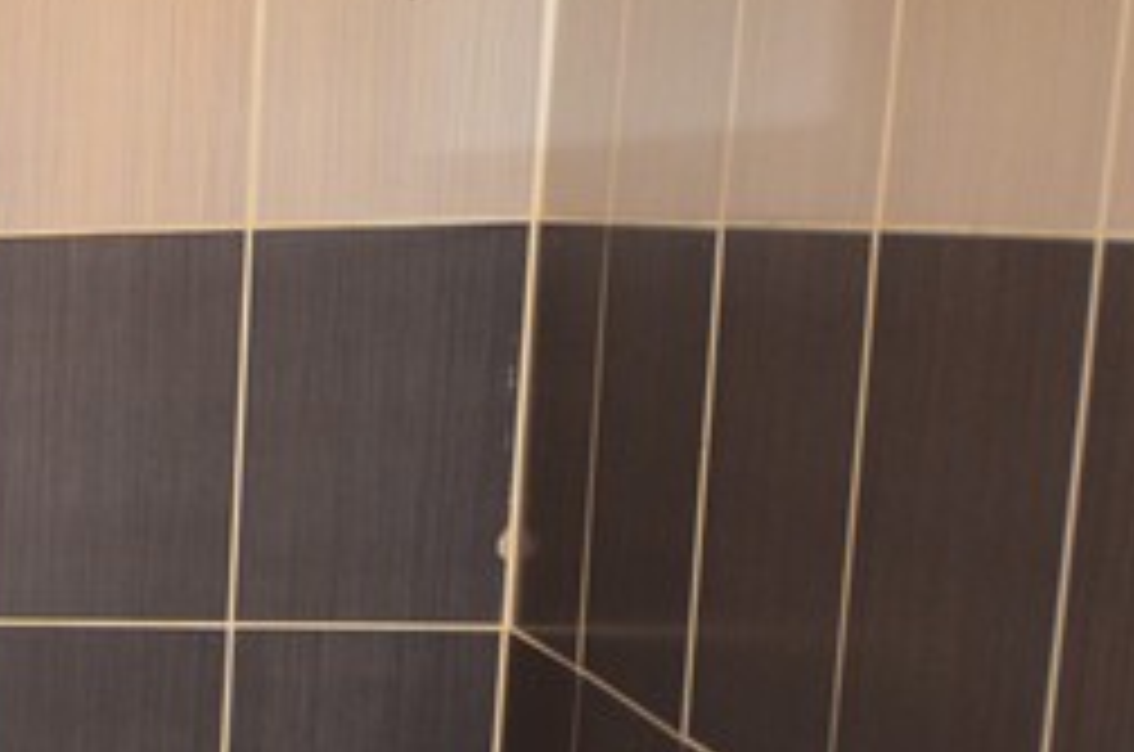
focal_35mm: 61
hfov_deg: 21.3
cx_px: -922
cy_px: 558
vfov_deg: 22.0
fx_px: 1918
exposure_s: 1/30
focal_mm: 10
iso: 1000
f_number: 4
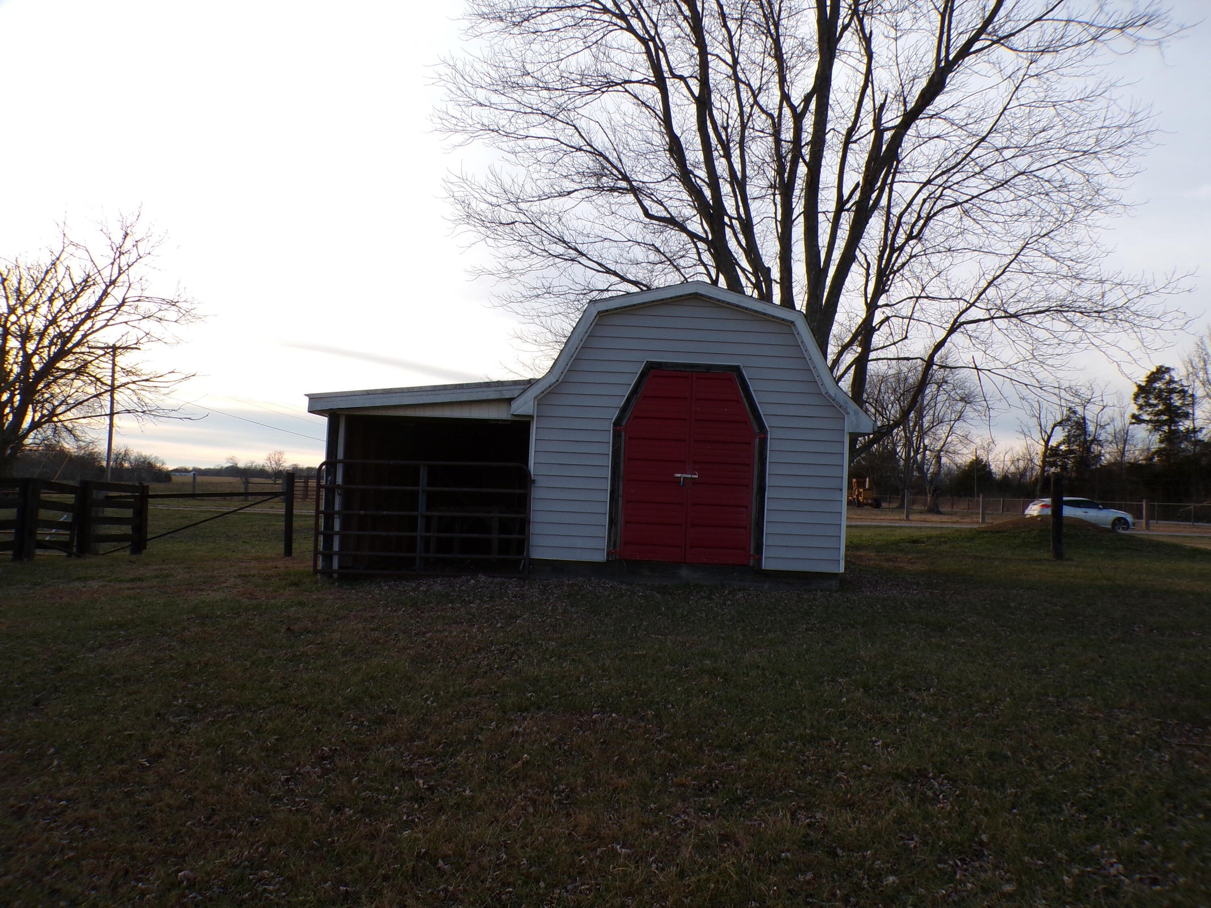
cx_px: 606
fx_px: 840
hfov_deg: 71.6
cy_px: 454
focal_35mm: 24
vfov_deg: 56.8
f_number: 4.4
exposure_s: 1/240
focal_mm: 4.3
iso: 100
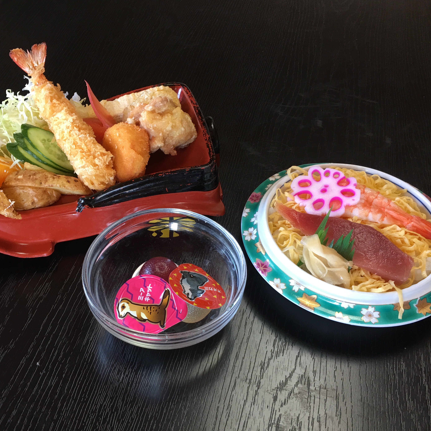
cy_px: 232
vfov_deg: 44.9
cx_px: 176
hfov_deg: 44.7
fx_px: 521
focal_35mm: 37
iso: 25
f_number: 2.2
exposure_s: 1/15
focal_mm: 4.15
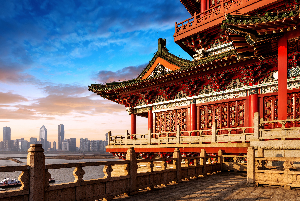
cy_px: 100
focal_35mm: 22
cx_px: 150
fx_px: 183
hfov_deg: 78.6
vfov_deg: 57.3
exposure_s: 1/50
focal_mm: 22
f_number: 11
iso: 100
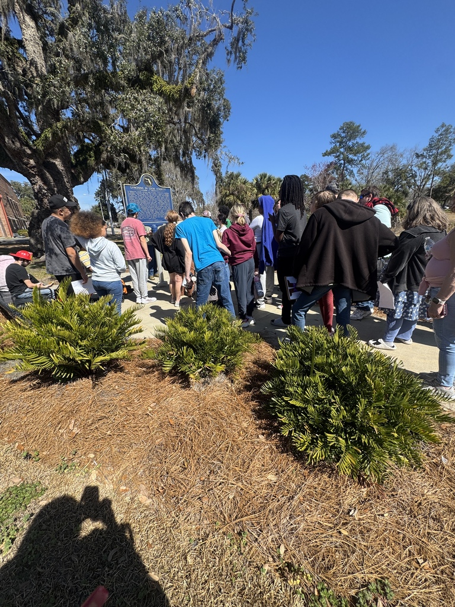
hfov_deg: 85.7
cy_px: 304
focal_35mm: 14
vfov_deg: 102.1
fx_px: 245
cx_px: 228
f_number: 2.2
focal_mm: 2.22
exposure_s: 1/1323
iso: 50
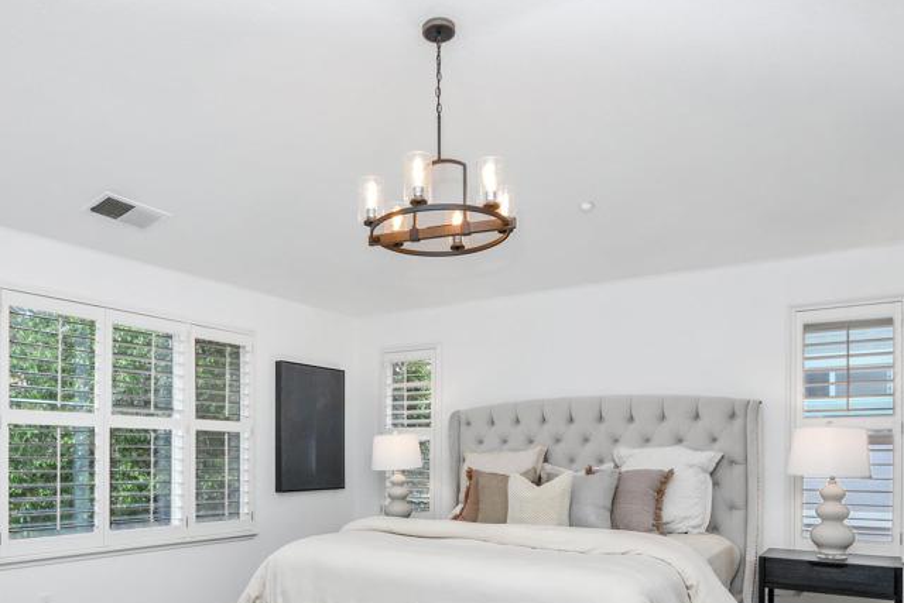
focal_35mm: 24
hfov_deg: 73.6
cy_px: 429
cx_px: 418
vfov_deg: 51.6
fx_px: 603
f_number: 6.3
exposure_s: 1/40
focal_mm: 10
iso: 200
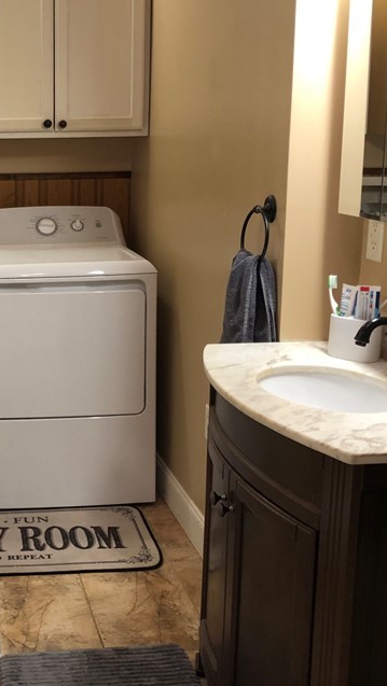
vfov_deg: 42.0
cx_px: 2
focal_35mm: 49
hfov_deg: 23.5
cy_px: 310
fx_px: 893
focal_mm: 3.99
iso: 40
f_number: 1.8
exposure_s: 1/20
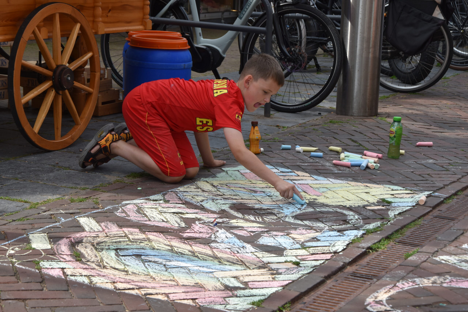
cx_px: 234
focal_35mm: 87
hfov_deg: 23.4
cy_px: 156
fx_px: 1131
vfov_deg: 15.7
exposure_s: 1/250
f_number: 8
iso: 200
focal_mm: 58
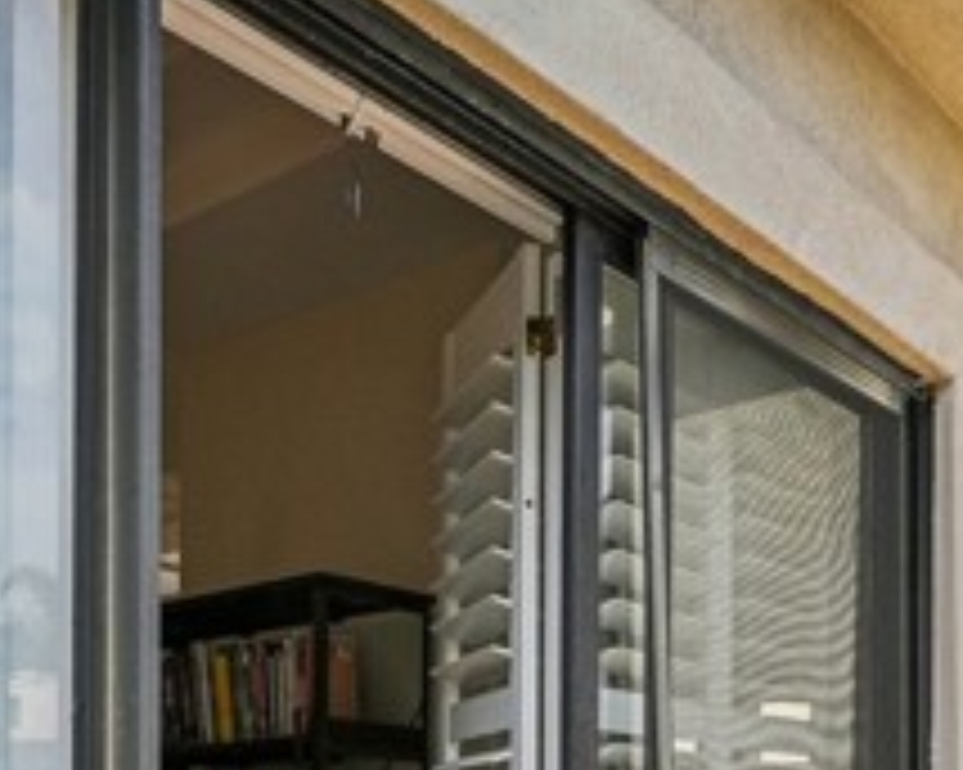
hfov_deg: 41.2
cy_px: 867
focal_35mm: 45
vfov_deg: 29.7
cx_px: 495
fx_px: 1282
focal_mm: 16
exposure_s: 1/500
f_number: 8
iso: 400
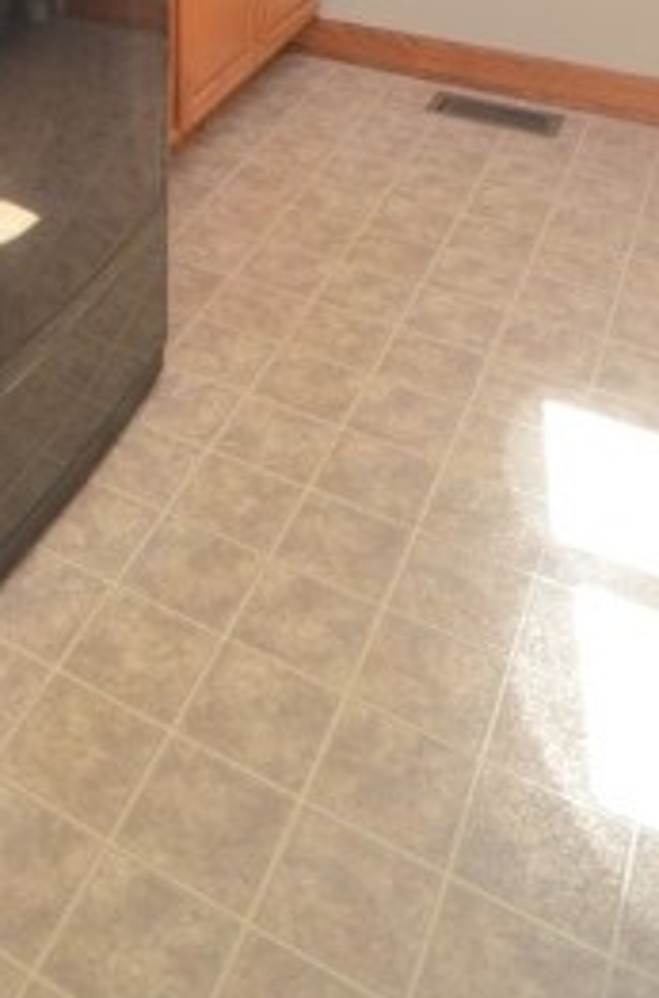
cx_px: -72
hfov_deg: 27.6
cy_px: -335
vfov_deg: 32.2
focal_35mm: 44
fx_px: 1216
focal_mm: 10
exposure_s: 1/100
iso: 200
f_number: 5
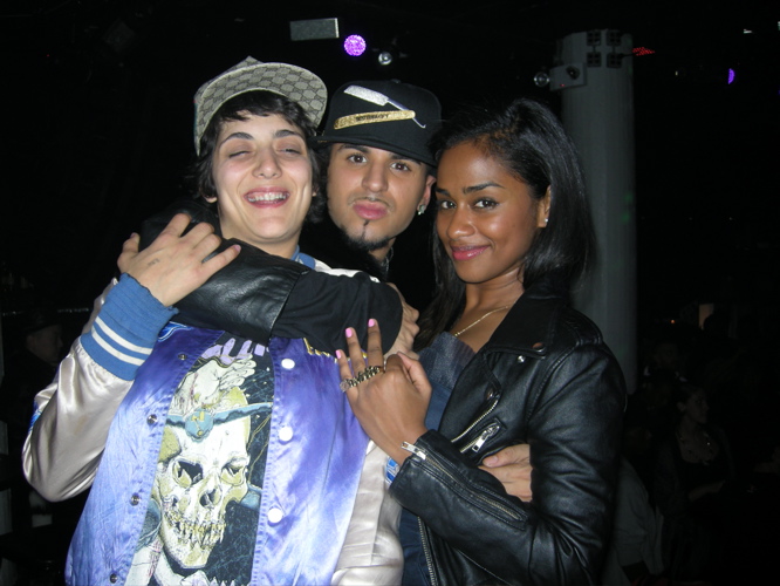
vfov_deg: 39.7
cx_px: 390
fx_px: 811
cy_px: 293
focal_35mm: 36
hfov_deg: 51.3
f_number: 2.7
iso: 64
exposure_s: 1/60
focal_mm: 7.5
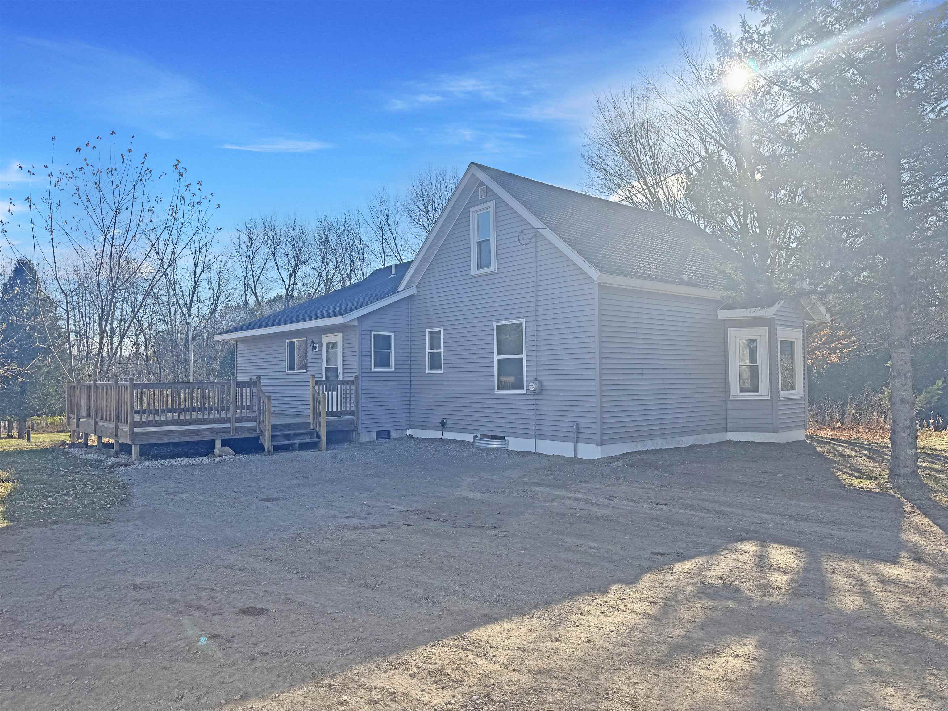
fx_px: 657
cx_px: 474
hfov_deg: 71.6
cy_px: 356
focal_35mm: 24
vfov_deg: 56.8
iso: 80
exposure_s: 1/3096
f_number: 1.78
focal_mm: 6.76
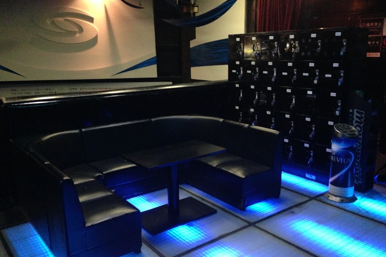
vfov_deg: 37.8
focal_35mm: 35
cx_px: 196
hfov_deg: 54.4
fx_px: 375
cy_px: 134
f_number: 2.4
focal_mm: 4.13
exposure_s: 1/20
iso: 800
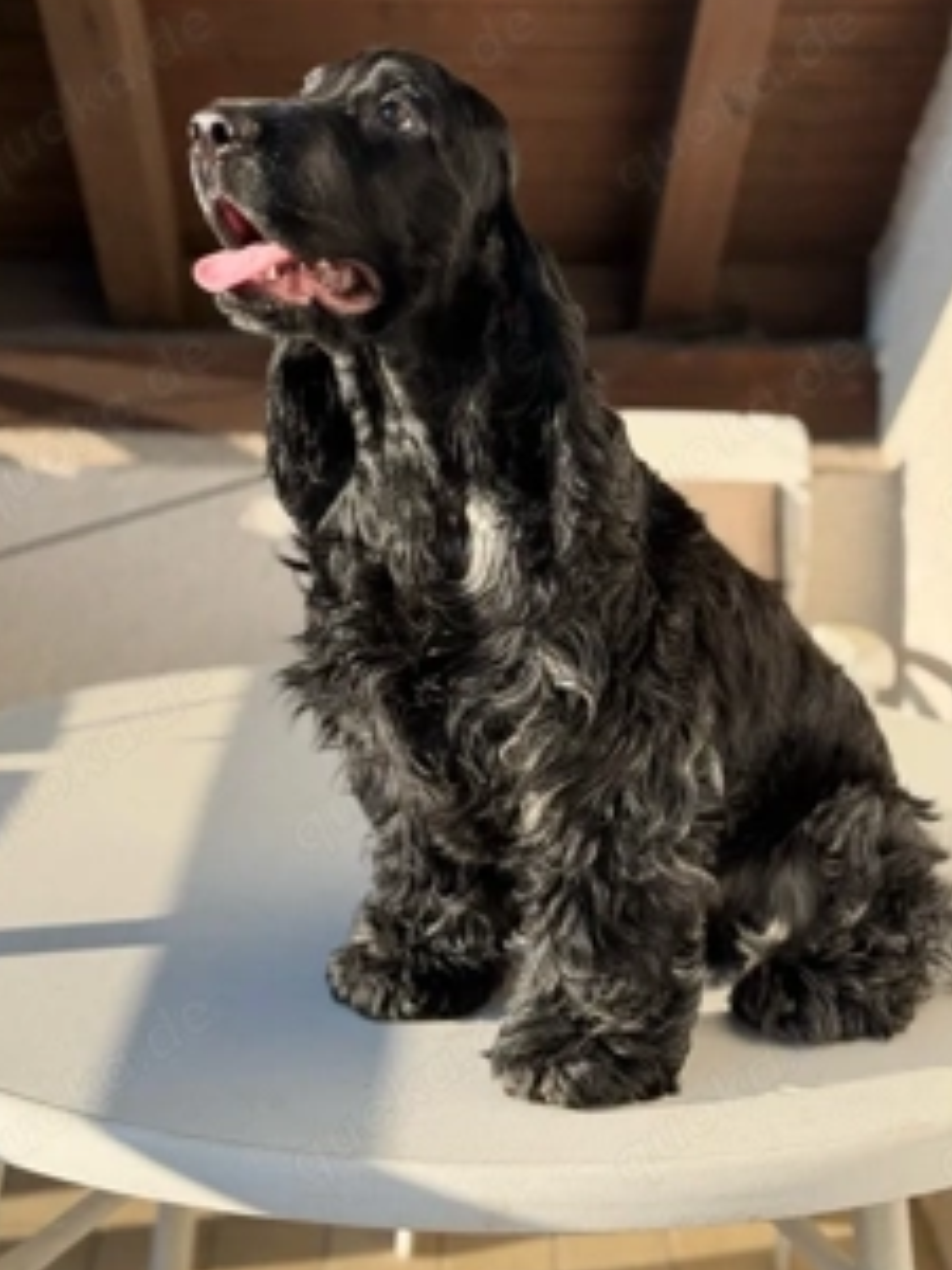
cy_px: 474
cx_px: 504
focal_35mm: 64
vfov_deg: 30.1
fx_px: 2347
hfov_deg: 22.9
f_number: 1.78
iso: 100
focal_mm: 6.76
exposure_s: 1/2033
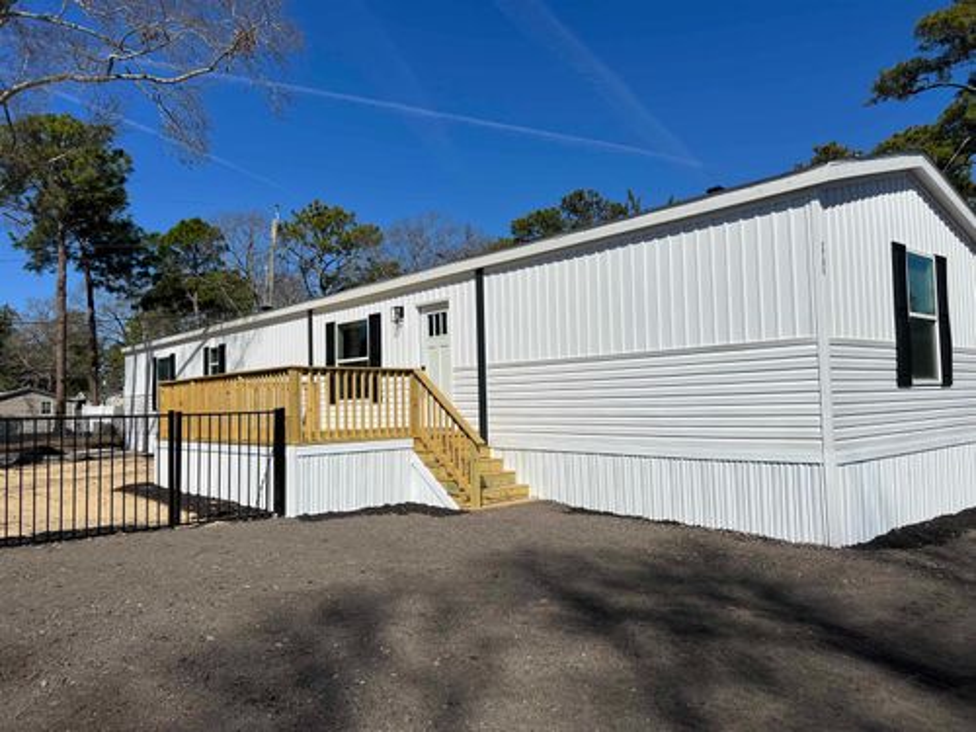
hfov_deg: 67.3
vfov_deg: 53.1
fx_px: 733
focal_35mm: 26
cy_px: 366
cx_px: 488
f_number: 1.5
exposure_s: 1/14286
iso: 50
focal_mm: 5.7
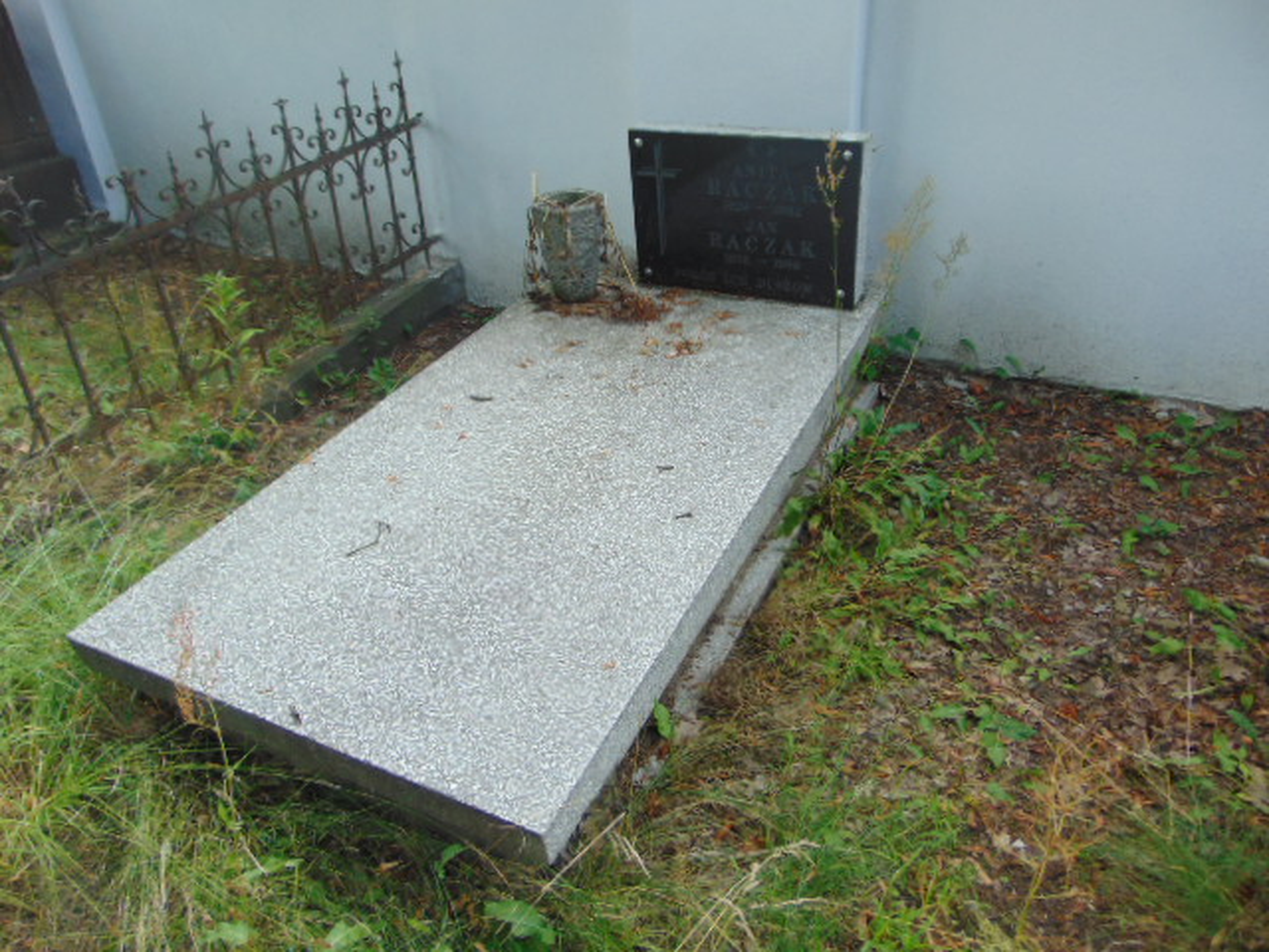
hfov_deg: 69.4
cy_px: 476
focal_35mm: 25
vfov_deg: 54.9
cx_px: 634
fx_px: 916
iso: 80
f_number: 3
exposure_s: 1/160
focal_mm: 4.5
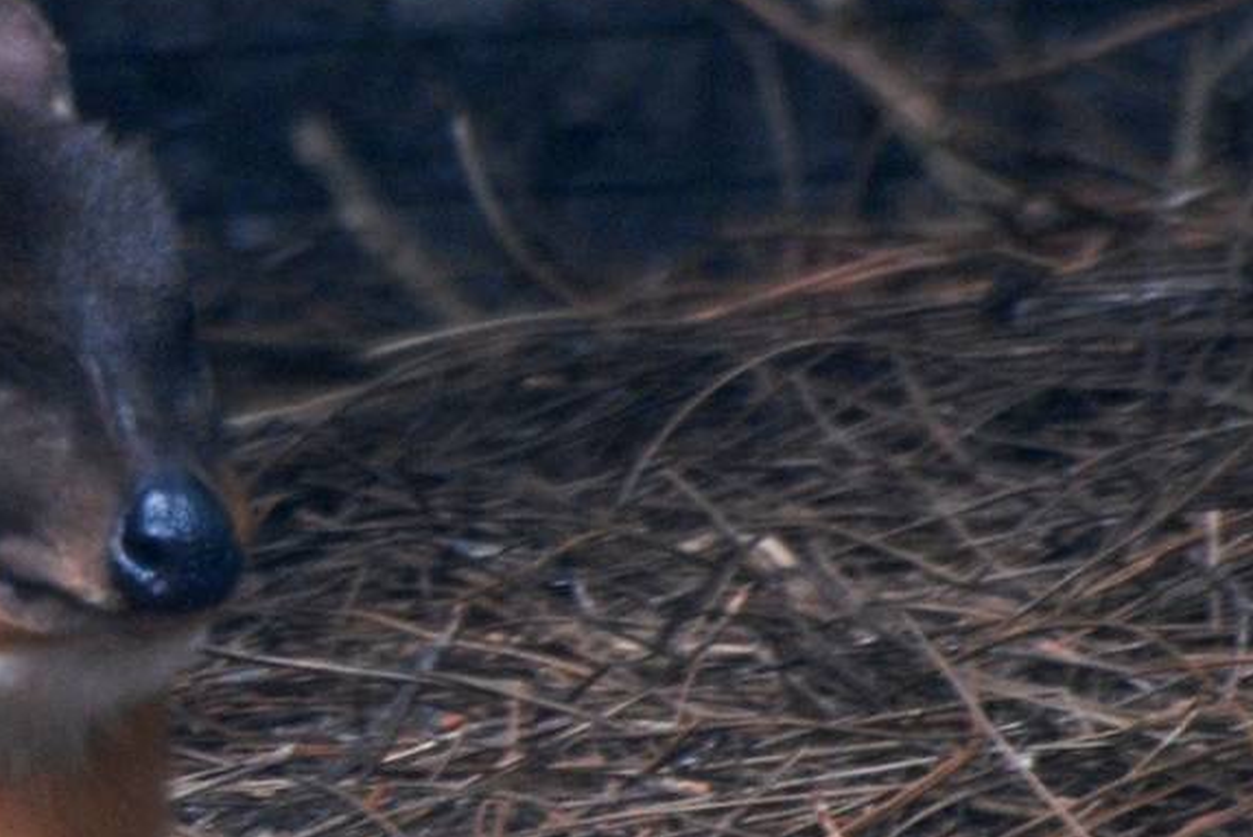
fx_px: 43782
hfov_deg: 1.6
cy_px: 335
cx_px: -442
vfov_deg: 1.1
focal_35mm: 1257
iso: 400
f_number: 5.6
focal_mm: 300
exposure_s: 1/40
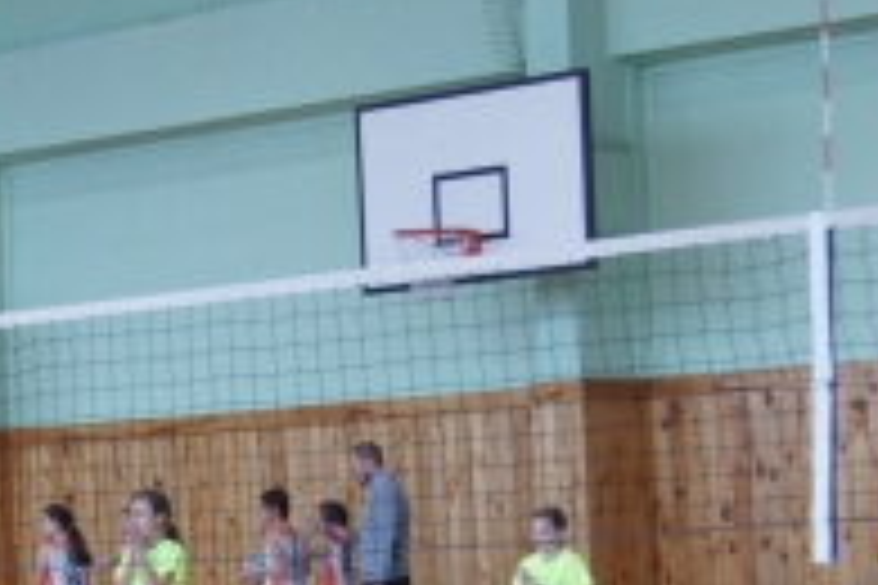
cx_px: 68
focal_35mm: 129
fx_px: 3146
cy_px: 731
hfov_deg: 15.7
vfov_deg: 10.4
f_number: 4.5
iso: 1000
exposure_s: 1/125
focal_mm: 28
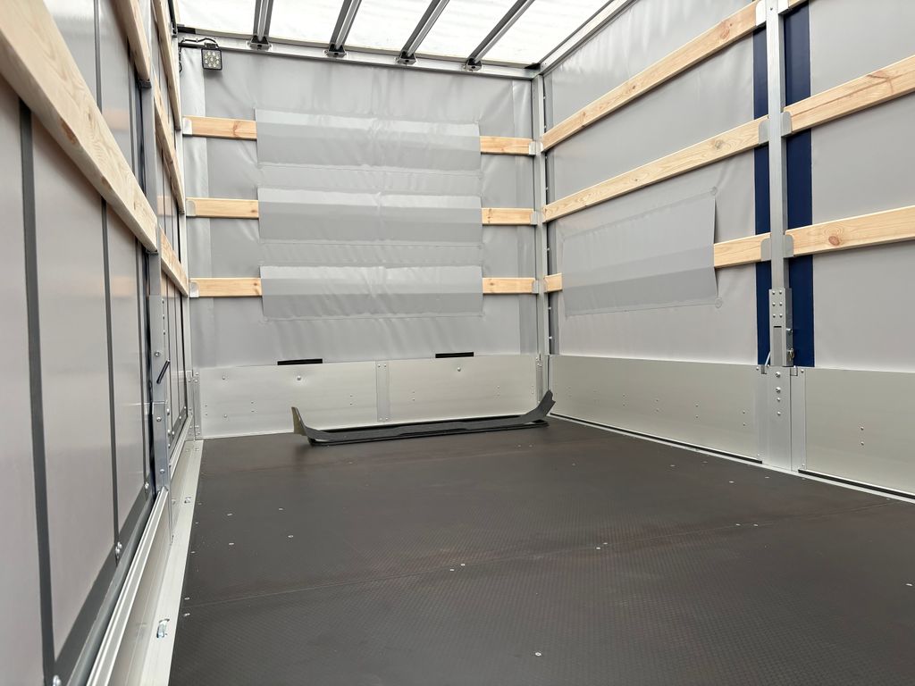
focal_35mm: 26
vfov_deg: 53.1
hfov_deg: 67.3
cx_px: 458
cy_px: 343
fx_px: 687
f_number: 1.6
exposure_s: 1/122
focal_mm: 5.96
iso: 100
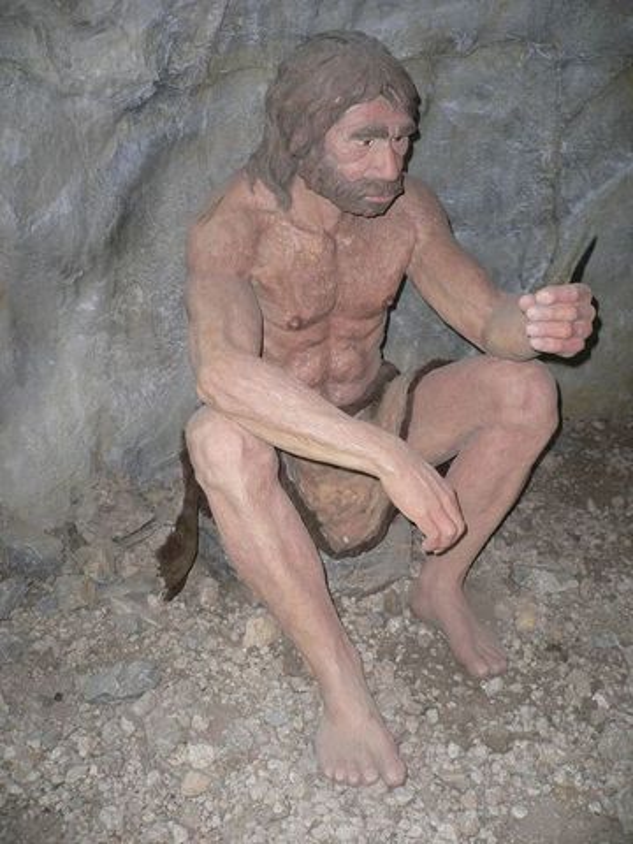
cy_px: 422
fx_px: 853
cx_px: 316
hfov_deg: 40.7
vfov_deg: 52.6
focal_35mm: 35
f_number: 2.8
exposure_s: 1/60
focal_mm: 5.8
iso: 100
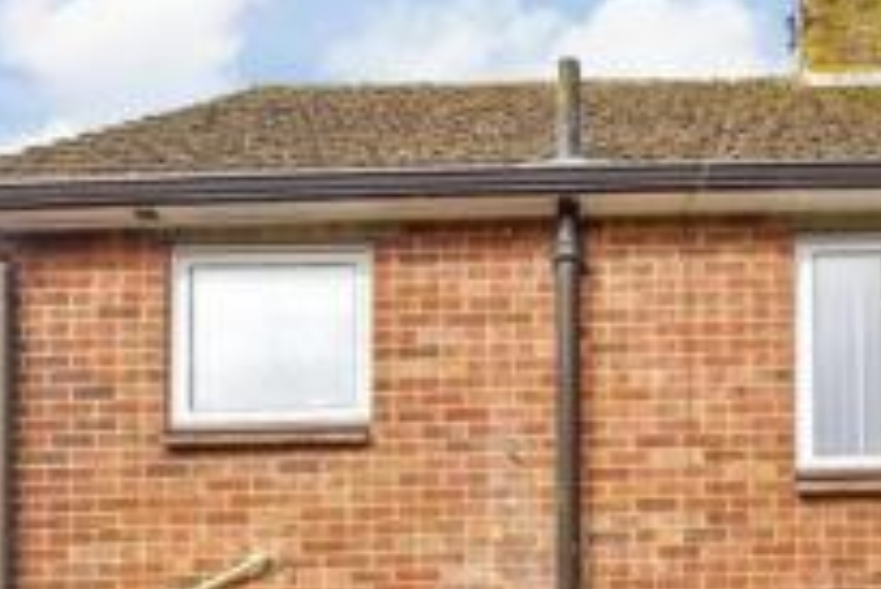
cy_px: 651
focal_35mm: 48
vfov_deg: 25.9
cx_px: 776
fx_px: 1175
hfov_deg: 38.5
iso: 250
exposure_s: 1/500
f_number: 8
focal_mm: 10
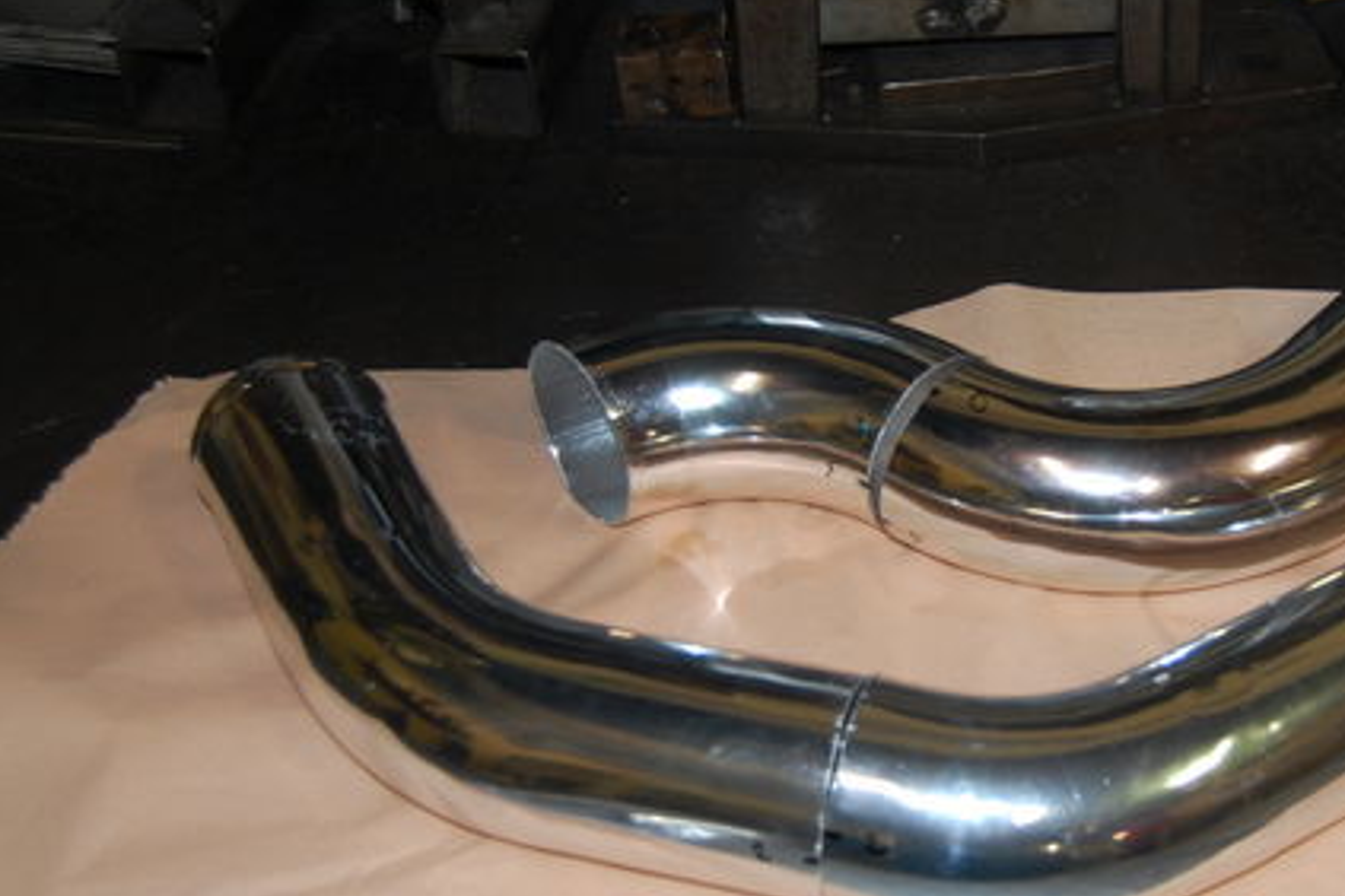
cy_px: 454
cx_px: 960
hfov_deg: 33.4
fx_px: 2204
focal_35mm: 59
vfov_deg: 23.0
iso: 400
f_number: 4
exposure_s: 1/60
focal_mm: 26
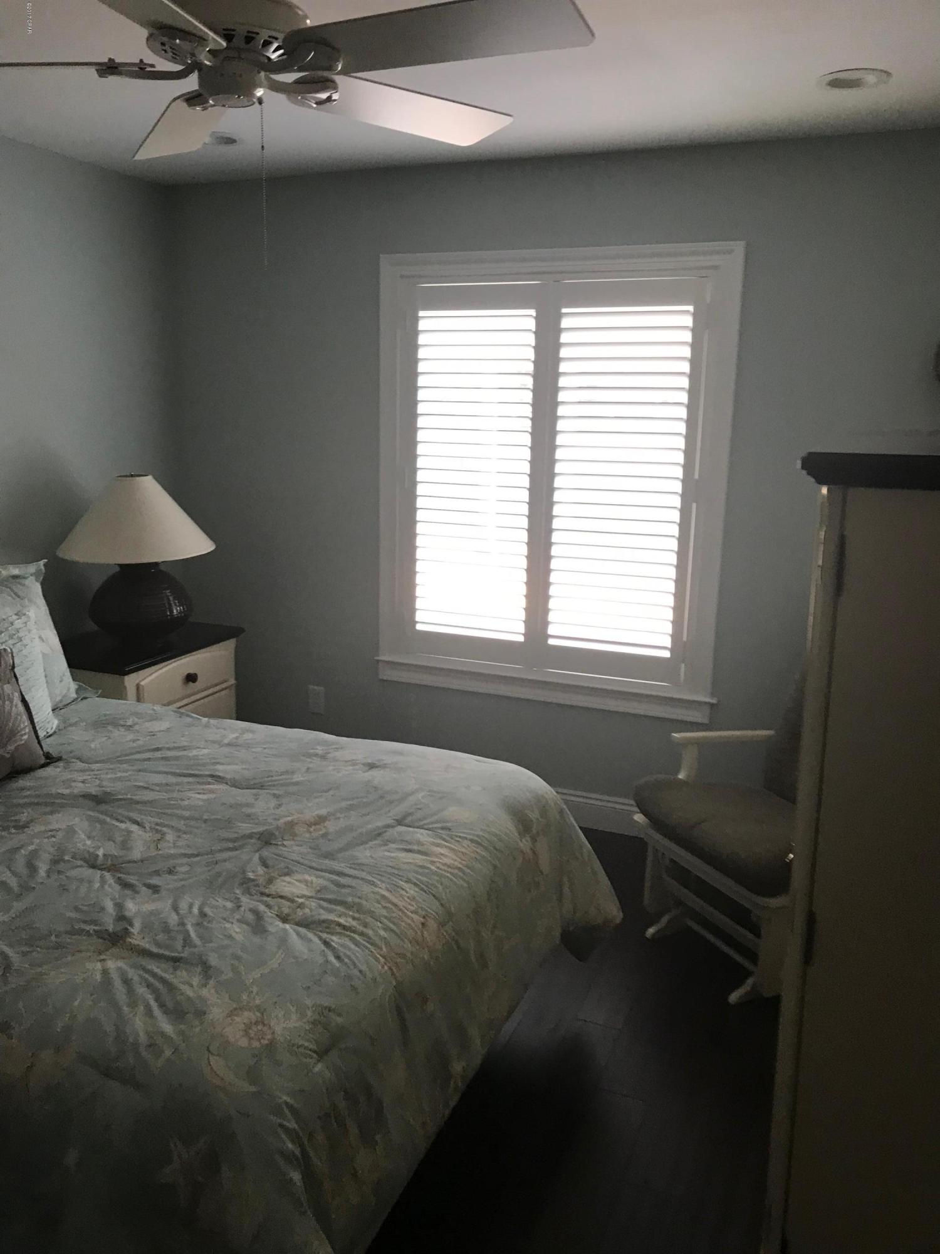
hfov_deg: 49.7
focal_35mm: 28
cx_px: 470
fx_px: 1014
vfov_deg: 63.4
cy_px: 627
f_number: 1.8
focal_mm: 3.99
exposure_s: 1/20
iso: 40
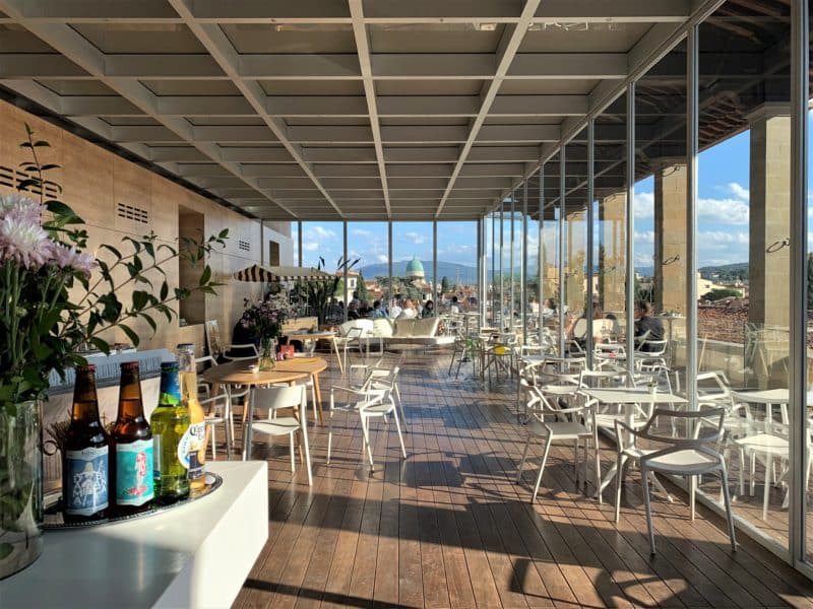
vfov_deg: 53.1
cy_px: 304
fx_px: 611
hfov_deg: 67.3
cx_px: 406
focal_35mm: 26
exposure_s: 1/835
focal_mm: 4.25
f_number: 1.8
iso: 25
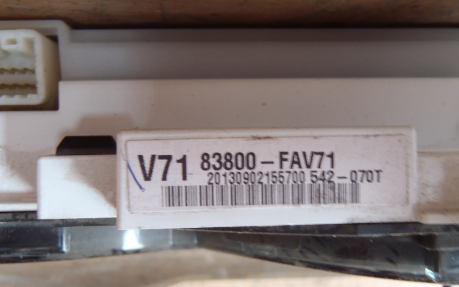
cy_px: 167
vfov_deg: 31.9
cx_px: 234
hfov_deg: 49.3
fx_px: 500
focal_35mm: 40
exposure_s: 1/10
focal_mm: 6.64
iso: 200
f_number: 4.7
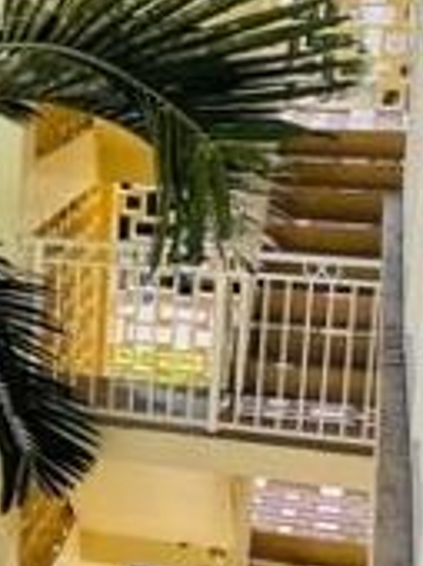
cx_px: -393
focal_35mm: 102
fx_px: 1666
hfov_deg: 12.8
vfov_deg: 19.3
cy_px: 261
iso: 32
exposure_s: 1/1534
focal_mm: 5.1
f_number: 1.6
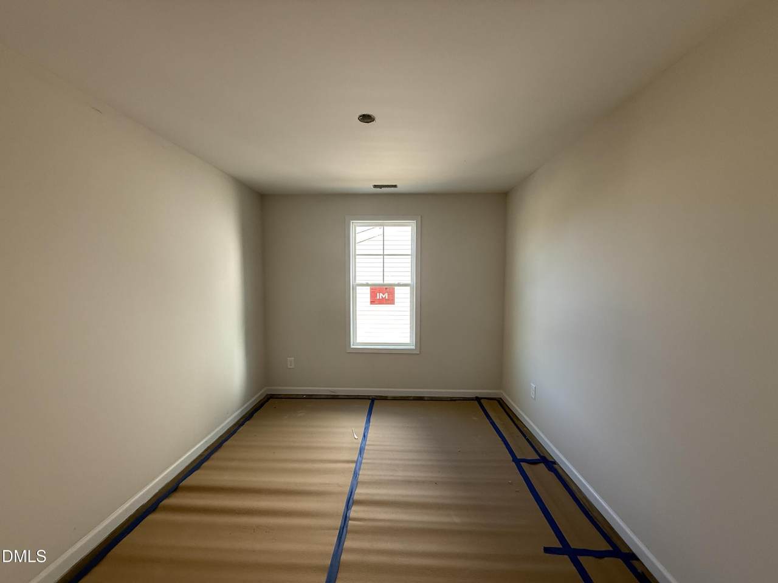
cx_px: 389
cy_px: 292
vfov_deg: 85.7
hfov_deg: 102.1
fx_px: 315
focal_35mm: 14
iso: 100
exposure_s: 1/99
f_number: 2.2
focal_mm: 2.22
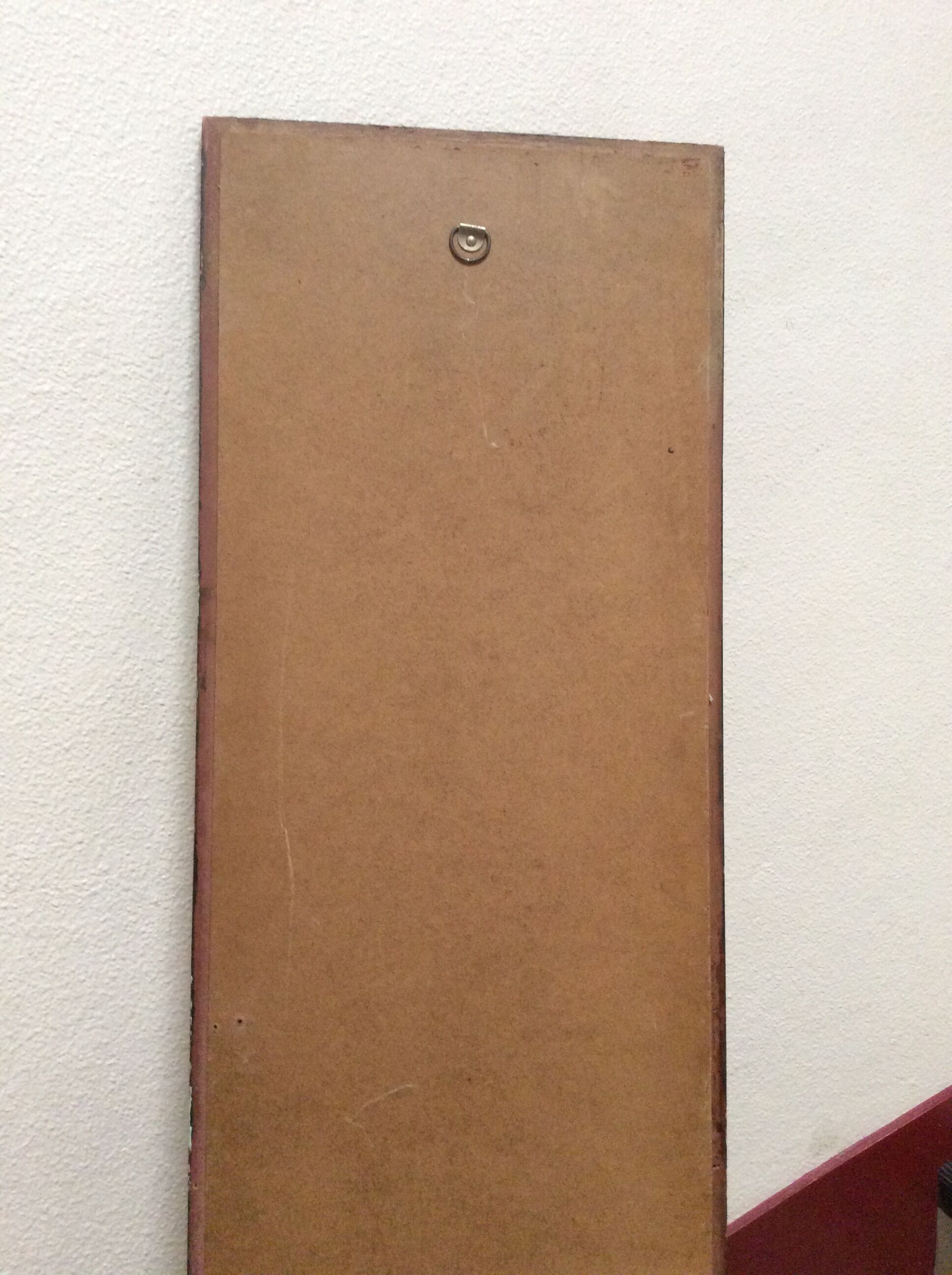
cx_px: 476
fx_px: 1177
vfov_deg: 56.9
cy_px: 638
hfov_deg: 44.1
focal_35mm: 32
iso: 250
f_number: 2.4
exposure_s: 1/25
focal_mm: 3.3
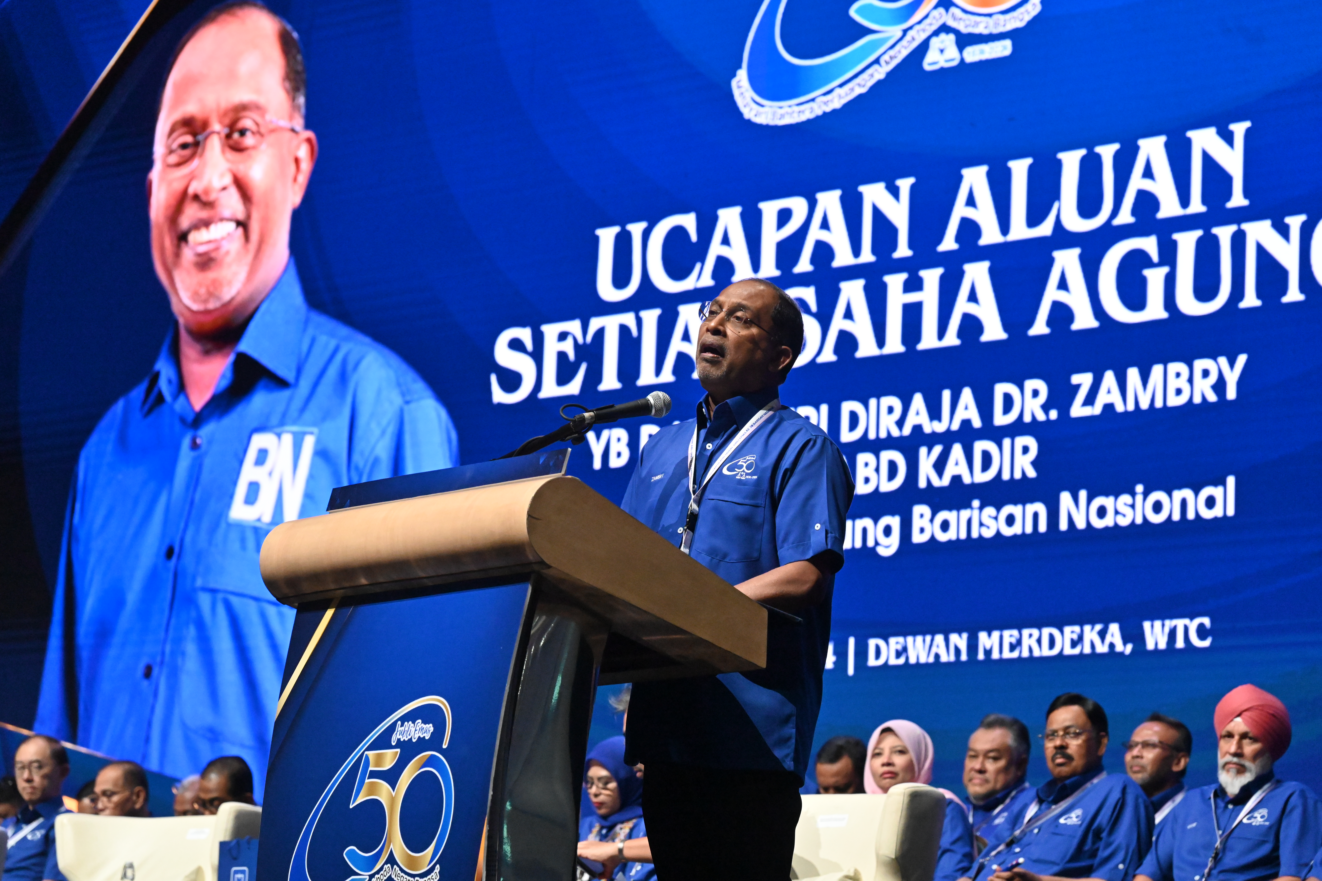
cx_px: 661
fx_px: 4406
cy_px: 440
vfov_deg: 11.4
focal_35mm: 120
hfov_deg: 17.1
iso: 6400
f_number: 6.3
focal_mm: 120
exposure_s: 1/400
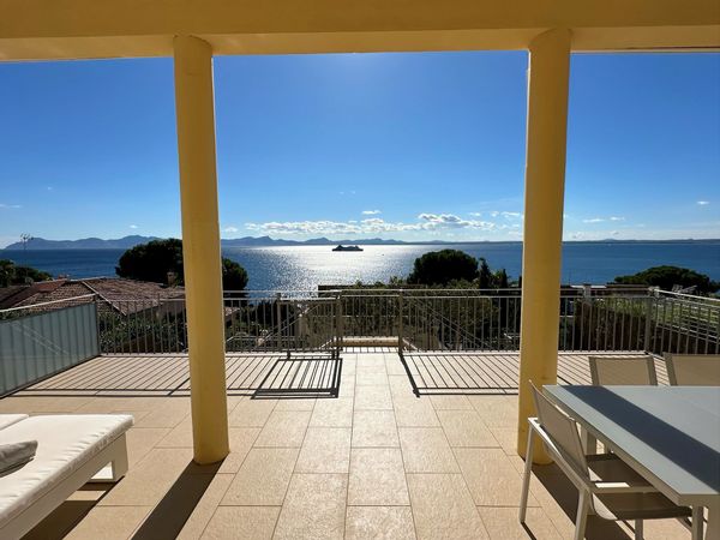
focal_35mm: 16
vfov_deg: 78.1
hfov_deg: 94.5
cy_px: 270
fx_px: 333
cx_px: 360
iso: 50
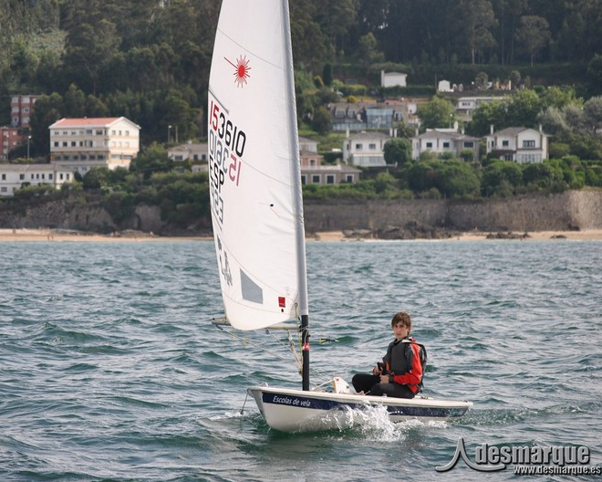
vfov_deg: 7.4
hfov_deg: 9.3
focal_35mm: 208
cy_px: 241
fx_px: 3706
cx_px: 250
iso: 100
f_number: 5.6
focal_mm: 122
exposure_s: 1/500
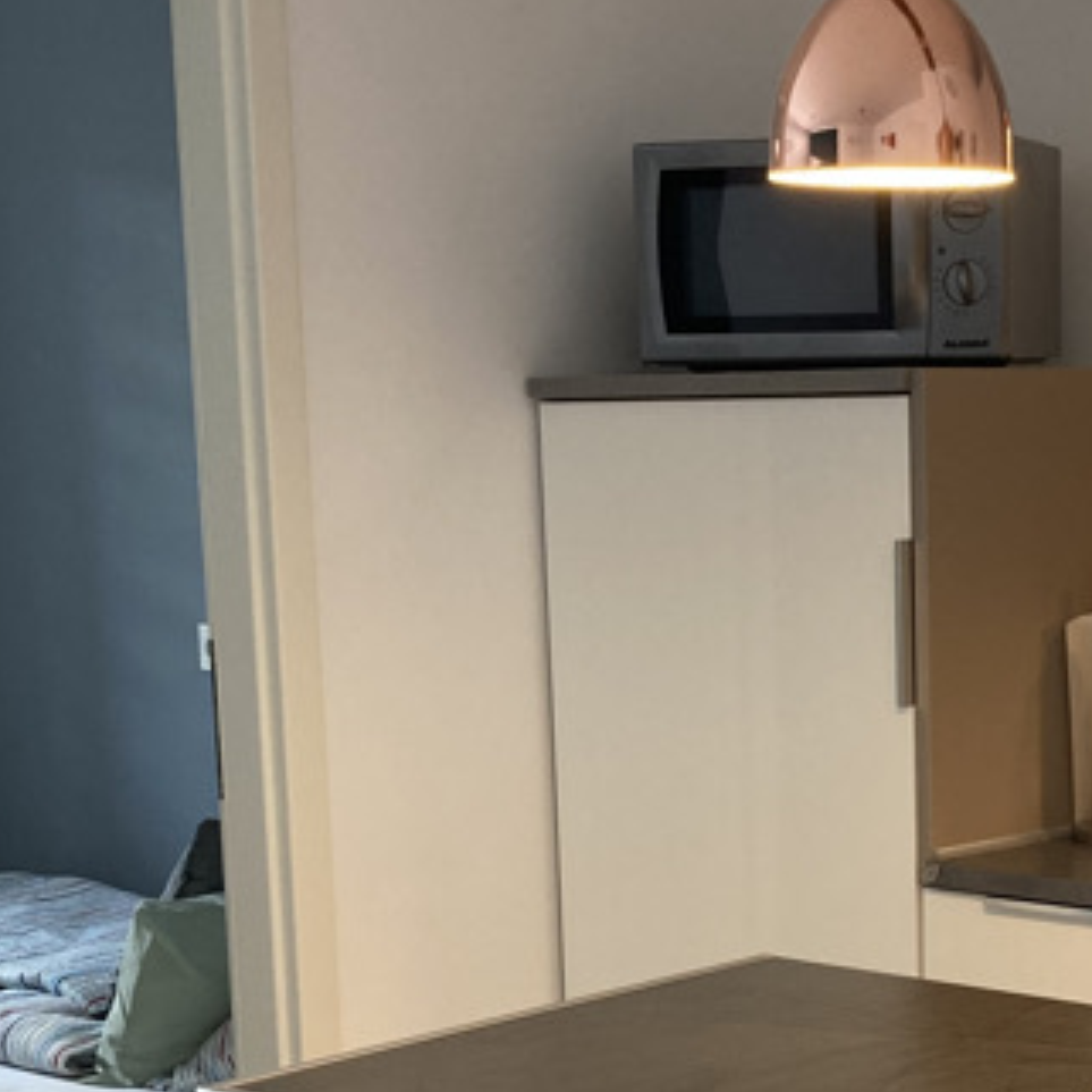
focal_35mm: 79
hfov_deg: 21.5
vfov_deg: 21.5
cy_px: 942
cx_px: 932
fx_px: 2820
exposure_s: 1/50
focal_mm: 3.99
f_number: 1.8
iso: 80
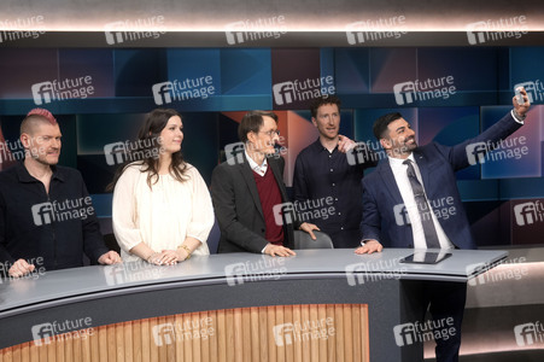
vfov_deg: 29.8
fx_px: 679
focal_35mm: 45
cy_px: 181
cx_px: 272
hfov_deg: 43.6
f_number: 2.2
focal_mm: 30
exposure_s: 1/320
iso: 640
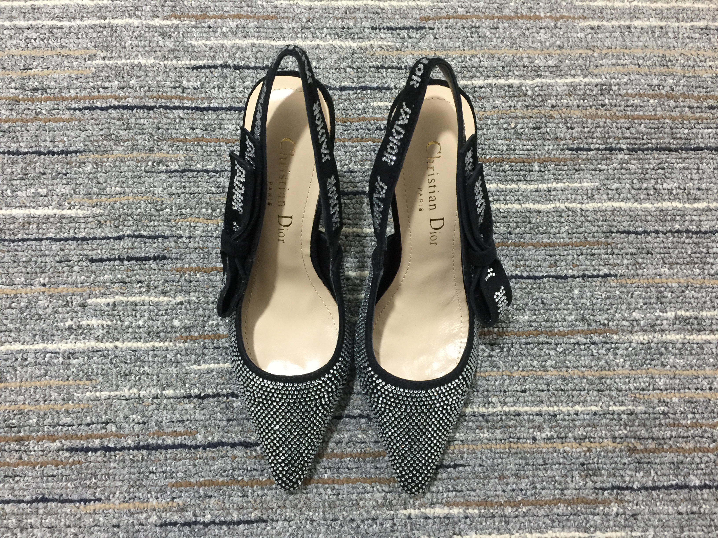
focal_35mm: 29
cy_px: 269
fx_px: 602
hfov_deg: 61.7
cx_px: 359
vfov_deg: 48.2
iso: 125
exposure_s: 1/17
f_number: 2.2
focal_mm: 4.15
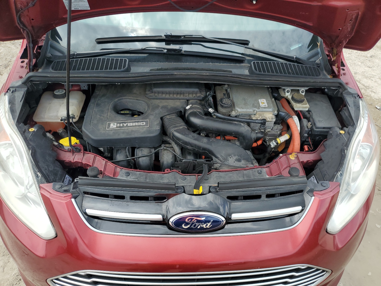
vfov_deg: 53.1
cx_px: 190
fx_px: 286
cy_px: 143
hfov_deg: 67.3
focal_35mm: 26
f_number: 1.5
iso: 50
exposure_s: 1/1111
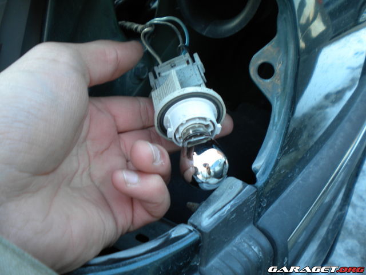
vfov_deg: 40.7
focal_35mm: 35
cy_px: 138
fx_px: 370
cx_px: 183
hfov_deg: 52.6
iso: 80
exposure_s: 1/9.5
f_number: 3.1
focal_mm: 6.3
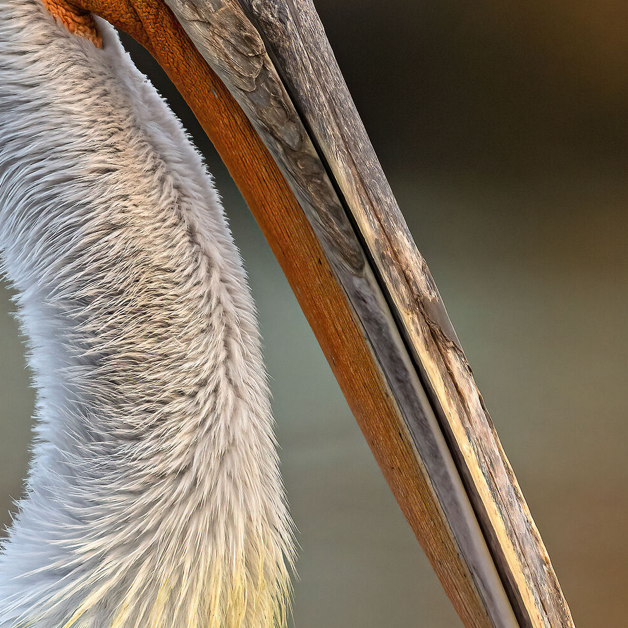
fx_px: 31609
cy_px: 280
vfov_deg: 1.1
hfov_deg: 1.1
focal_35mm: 1540
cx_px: 209
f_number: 4
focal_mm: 500
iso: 500
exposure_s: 1/800
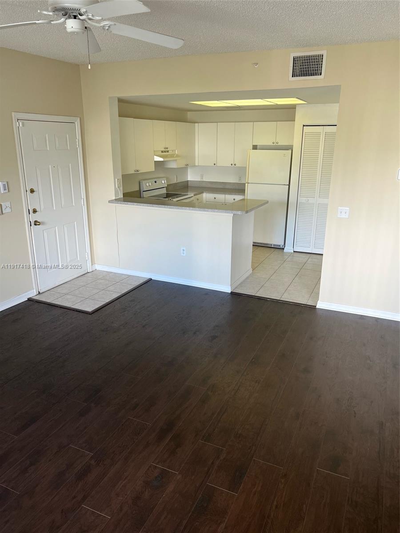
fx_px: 401
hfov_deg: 53.1
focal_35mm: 26
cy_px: 266
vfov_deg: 67.3
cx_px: 200
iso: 100
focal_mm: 5.7
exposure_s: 1/120
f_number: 1.5
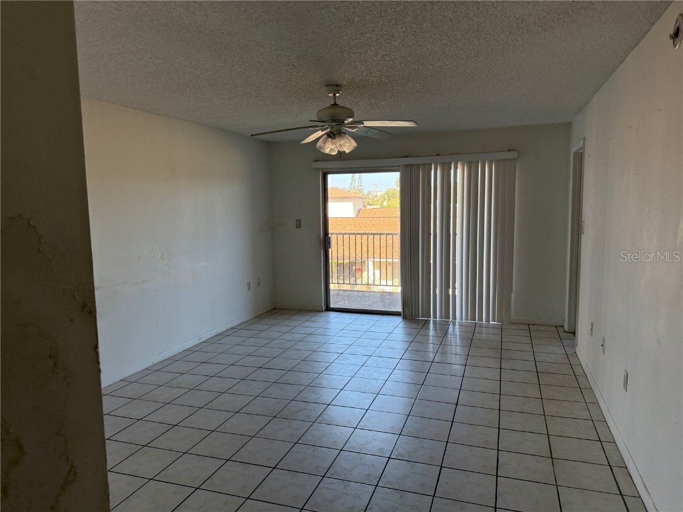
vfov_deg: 56.8
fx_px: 474
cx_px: 342
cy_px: 256
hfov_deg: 71.6
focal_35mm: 24
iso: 200
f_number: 1.78
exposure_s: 1/238
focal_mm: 6.76
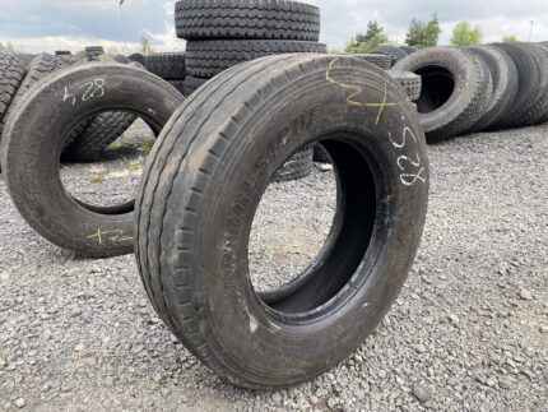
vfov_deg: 53.1
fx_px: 412
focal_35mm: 26
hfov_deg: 67.3
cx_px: 274
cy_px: 206
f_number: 1.8
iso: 32
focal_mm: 4.25
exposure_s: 1/588
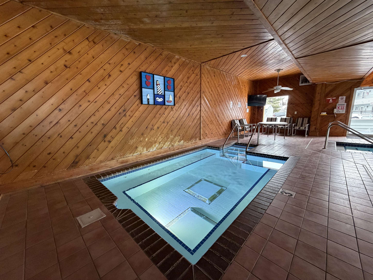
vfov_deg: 85.7
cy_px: 140
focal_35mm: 14
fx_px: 151
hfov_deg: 102.1
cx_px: 186
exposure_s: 1/60
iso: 400
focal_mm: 2.22
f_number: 2.2
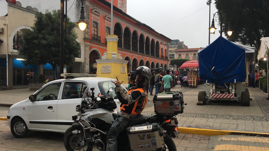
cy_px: 78
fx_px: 228
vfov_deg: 36.7
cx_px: 136
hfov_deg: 61.0
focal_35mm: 32
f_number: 2.2
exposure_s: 1/40
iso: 25
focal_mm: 4.15
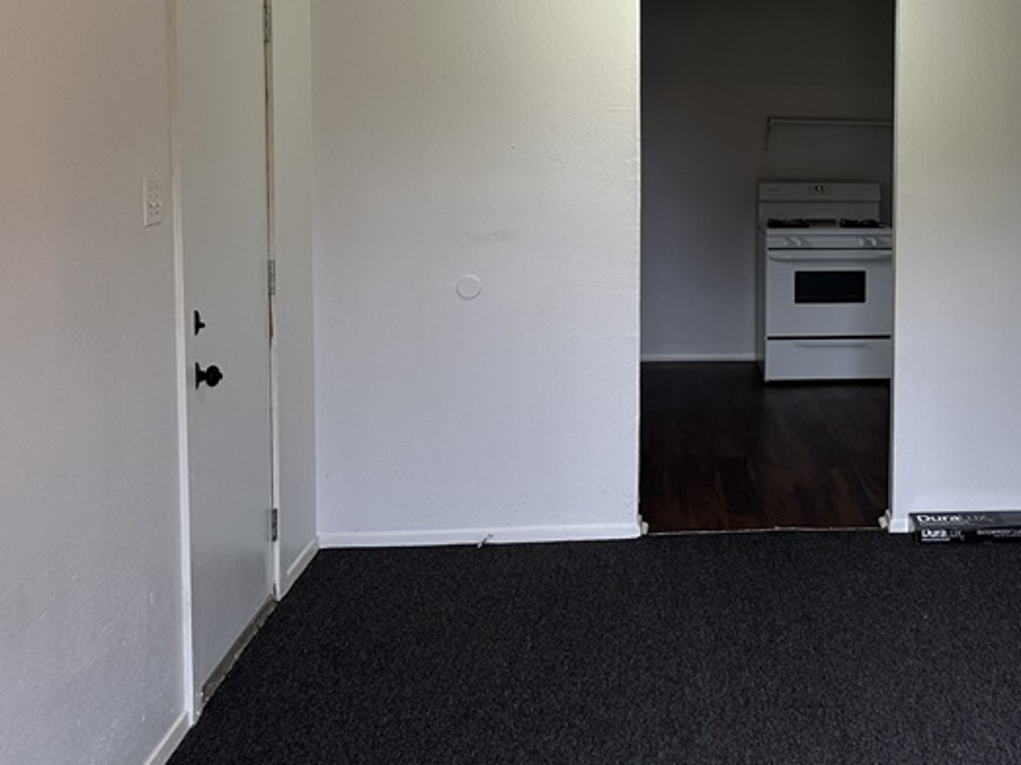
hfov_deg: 38.6
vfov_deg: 30.3
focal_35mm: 47
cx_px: 845
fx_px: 1386
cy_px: 183
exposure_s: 1/60
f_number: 1.78
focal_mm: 6.86
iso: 125
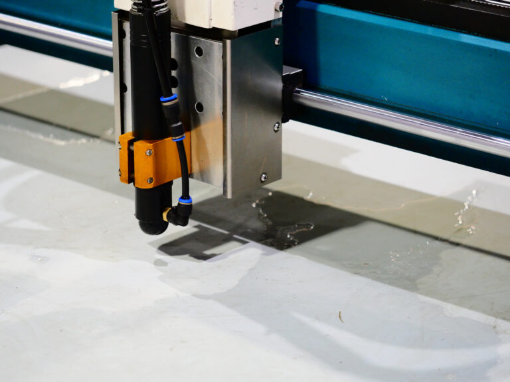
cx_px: 255
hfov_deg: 16.4
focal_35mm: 120
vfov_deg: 12.3
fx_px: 1768
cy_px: 191
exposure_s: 1/40
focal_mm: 60
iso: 1600
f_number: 2.8
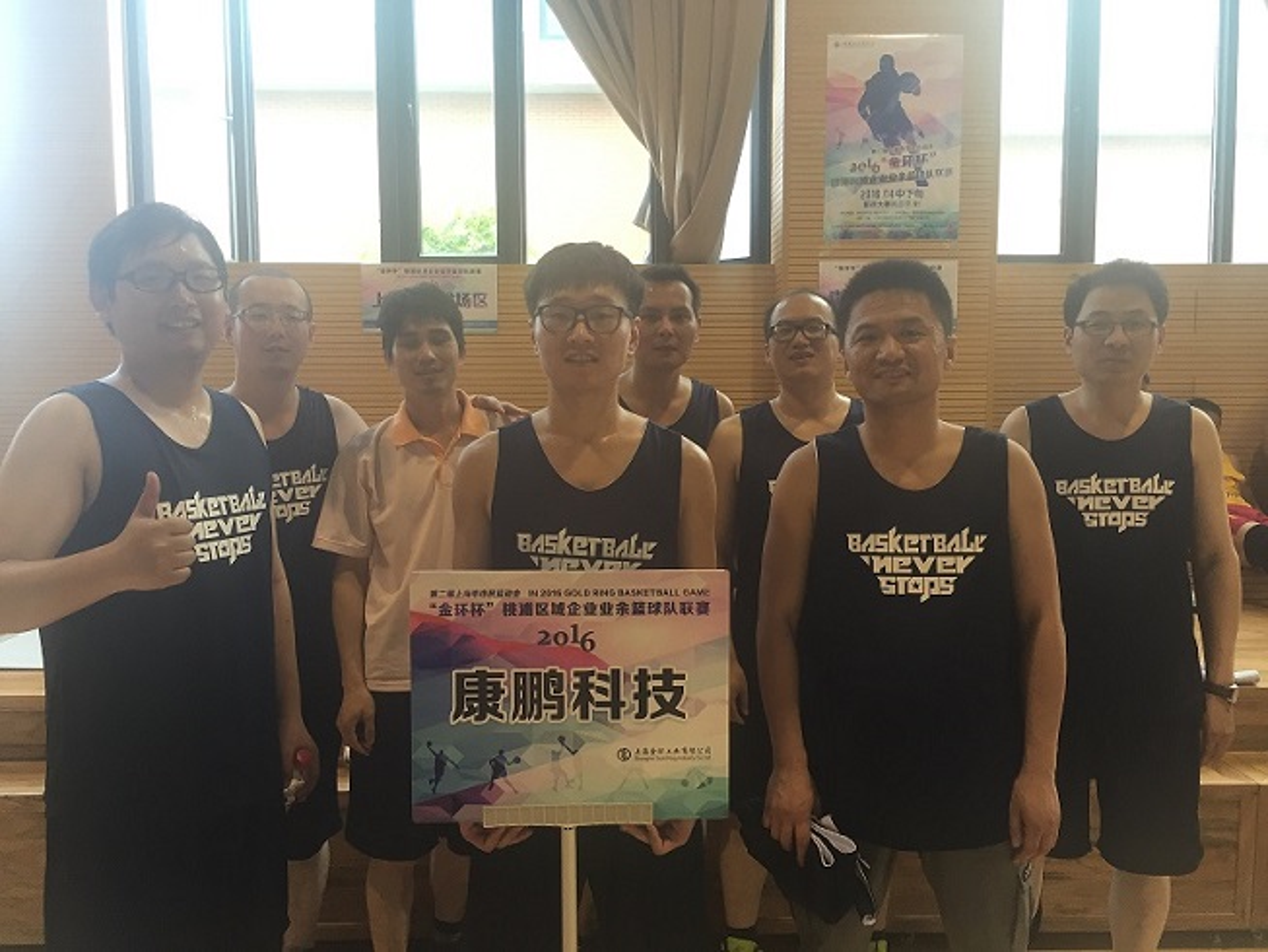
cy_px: 476
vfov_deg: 48.2
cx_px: 634
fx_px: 1062
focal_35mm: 29
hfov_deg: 61.7
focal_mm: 4.15
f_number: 2.2
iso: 32
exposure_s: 1/33
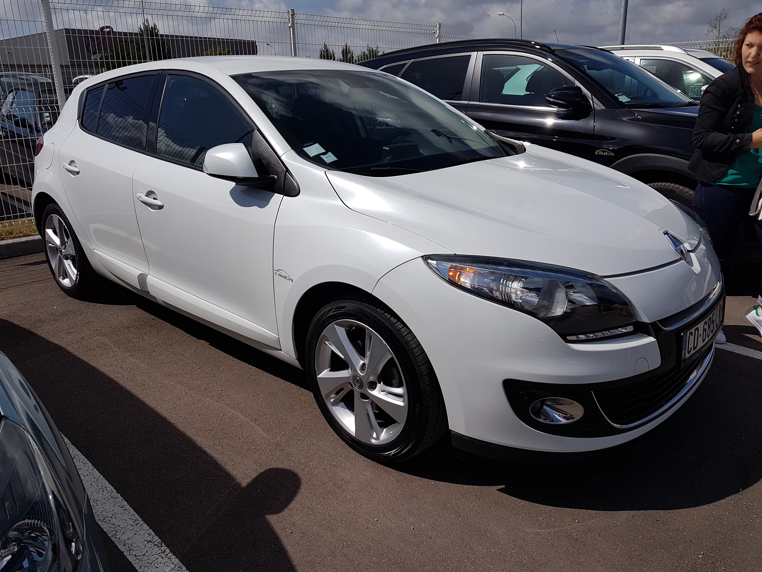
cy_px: 286
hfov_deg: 67.3
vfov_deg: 53.1
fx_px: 572
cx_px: 381
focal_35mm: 26
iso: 40
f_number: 1.7
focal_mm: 4.2
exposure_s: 1/5824
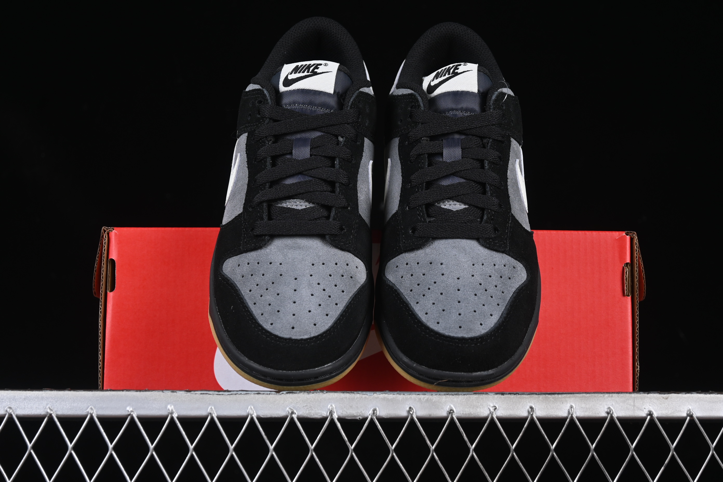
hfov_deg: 27.0
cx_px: 362
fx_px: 1506
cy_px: 241
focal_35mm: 75
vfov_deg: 18.2
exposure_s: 1/60
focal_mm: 50
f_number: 6.3
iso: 160
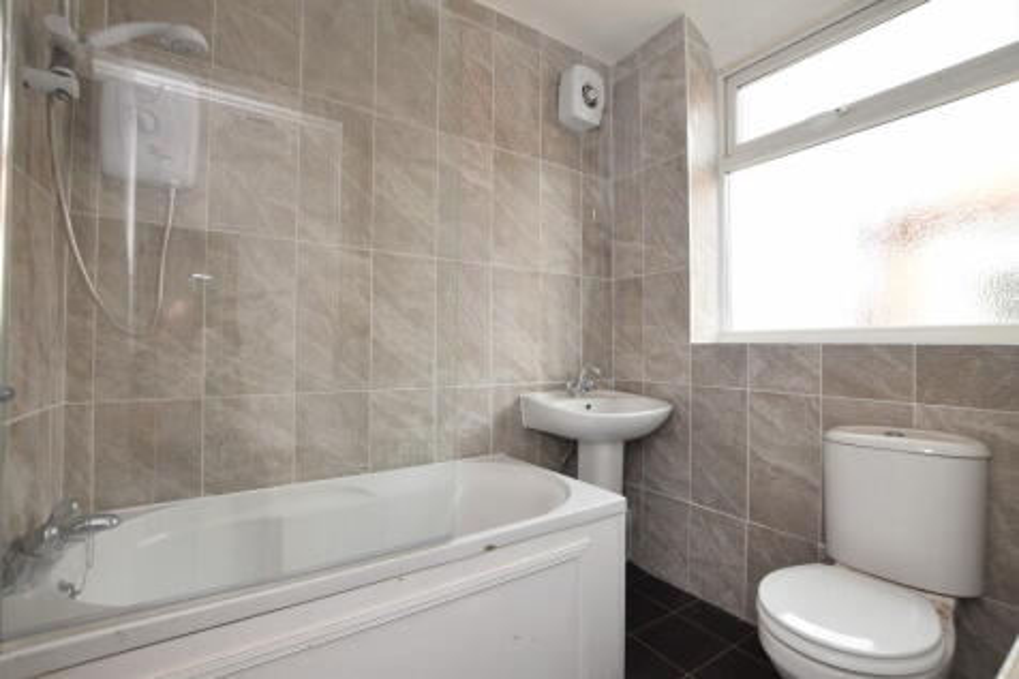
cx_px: 510
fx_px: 424
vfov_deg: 77.3
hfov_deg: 100.4
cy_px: 340
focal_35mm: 15
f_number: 7.1
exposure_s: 1/60
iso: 400
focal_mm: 10
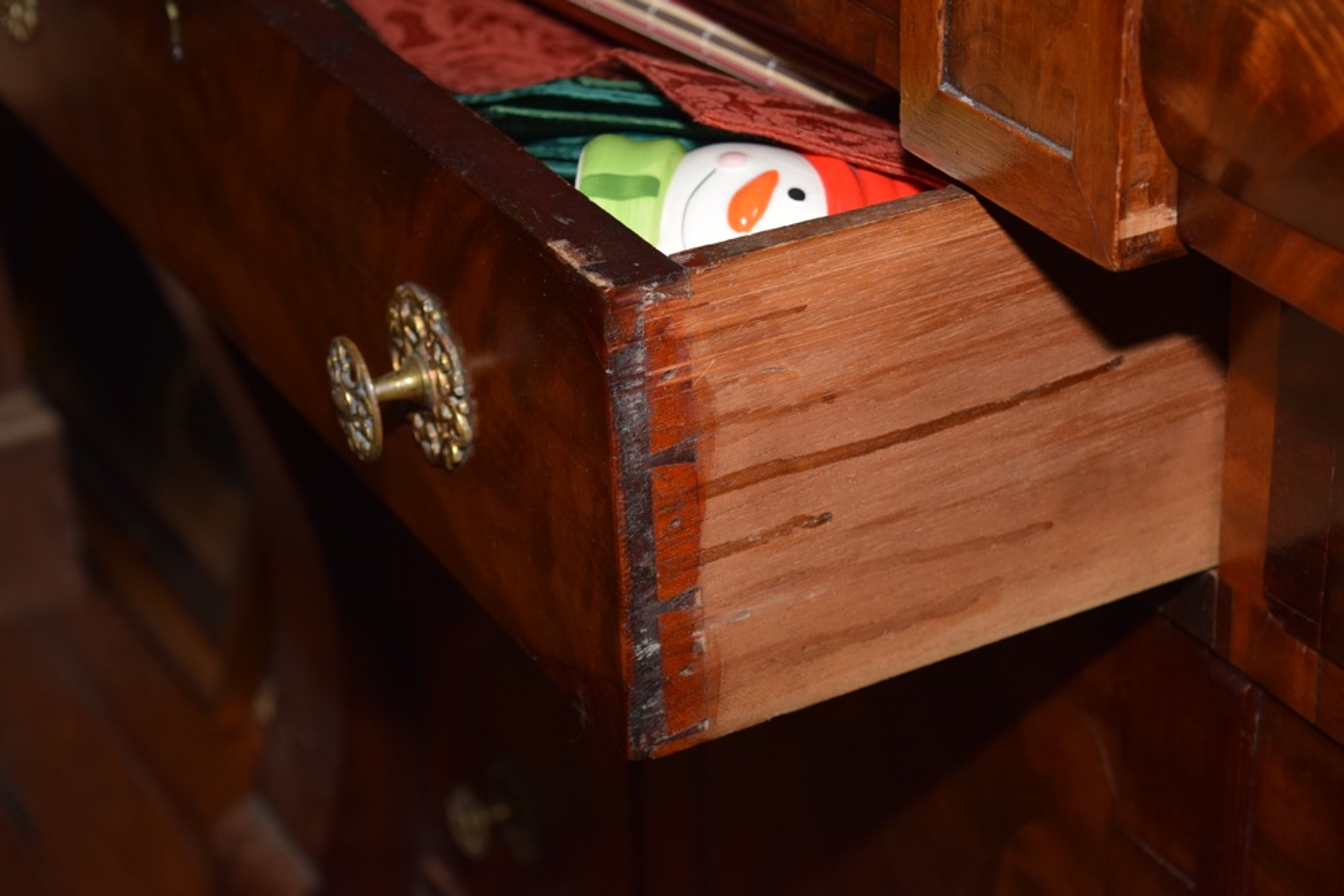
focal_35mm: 82
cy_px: 448
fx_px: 3080
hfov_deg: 24.6
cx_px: 672
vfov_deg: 16.6
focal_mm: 55
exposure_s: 1/60
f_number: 5.6
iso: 720
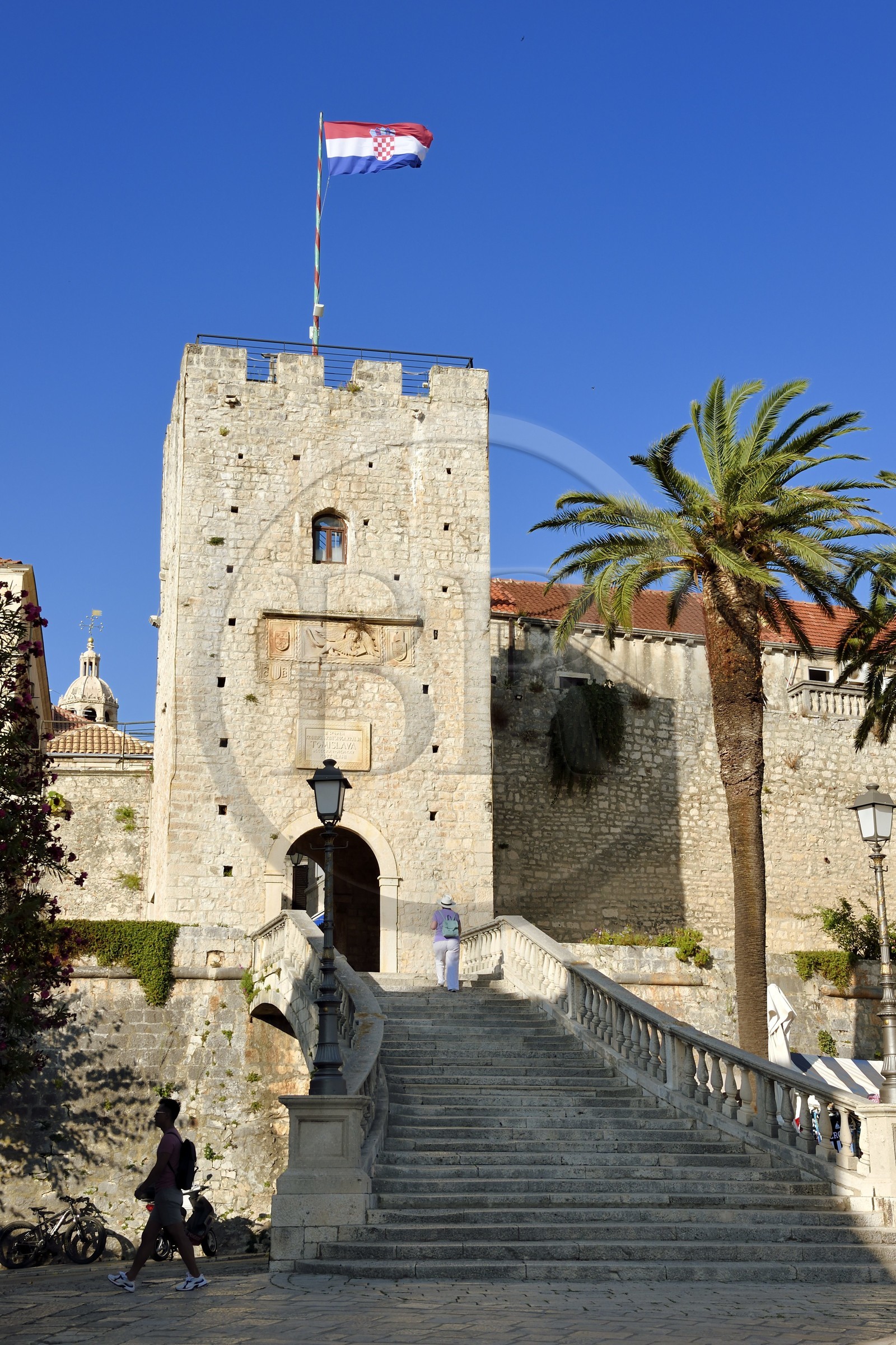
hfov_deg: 27.0
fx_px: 1867
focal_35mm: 50
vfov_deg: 39.6
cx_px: 448
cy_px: 672
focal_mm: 50
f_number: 11
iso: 200
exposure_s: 1/400
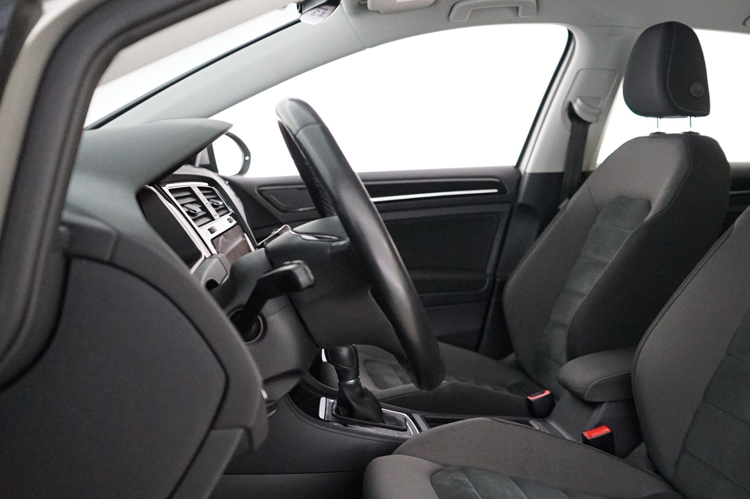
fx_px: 791
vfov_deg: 34.7
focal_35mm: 38
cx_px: 490
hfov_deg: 50.0
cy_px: 327
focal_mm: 28
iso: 6400
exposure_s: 1/60
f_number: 3.5
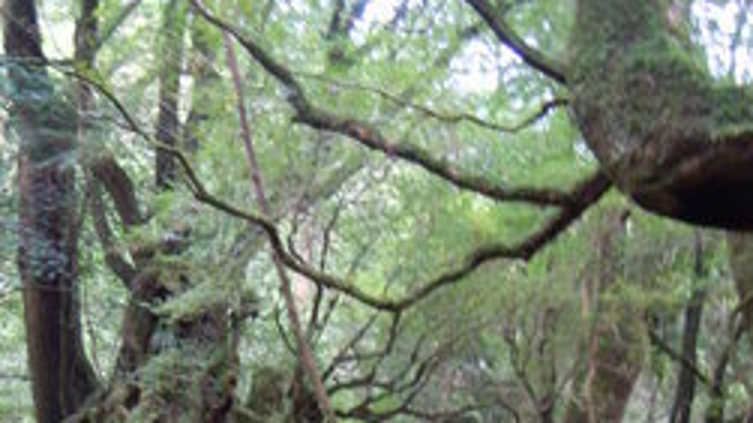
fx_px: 1118
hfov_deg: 37.1
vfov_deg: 19.5
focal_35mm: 56
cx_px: 292
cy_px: 573
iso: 400
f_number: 3.5
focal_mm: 5.4
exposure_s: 1/13
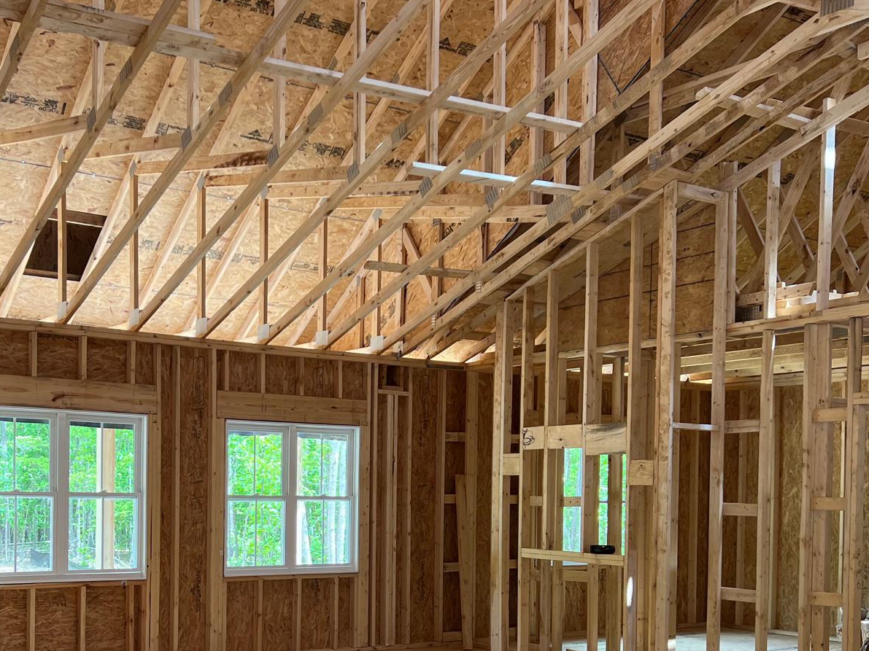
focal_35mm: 44
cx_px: 295
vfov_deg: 32.1
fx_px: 1104
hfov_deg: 42.4
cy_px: 511
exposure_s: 1/121
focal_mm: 5.7
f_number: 1.5
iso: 64
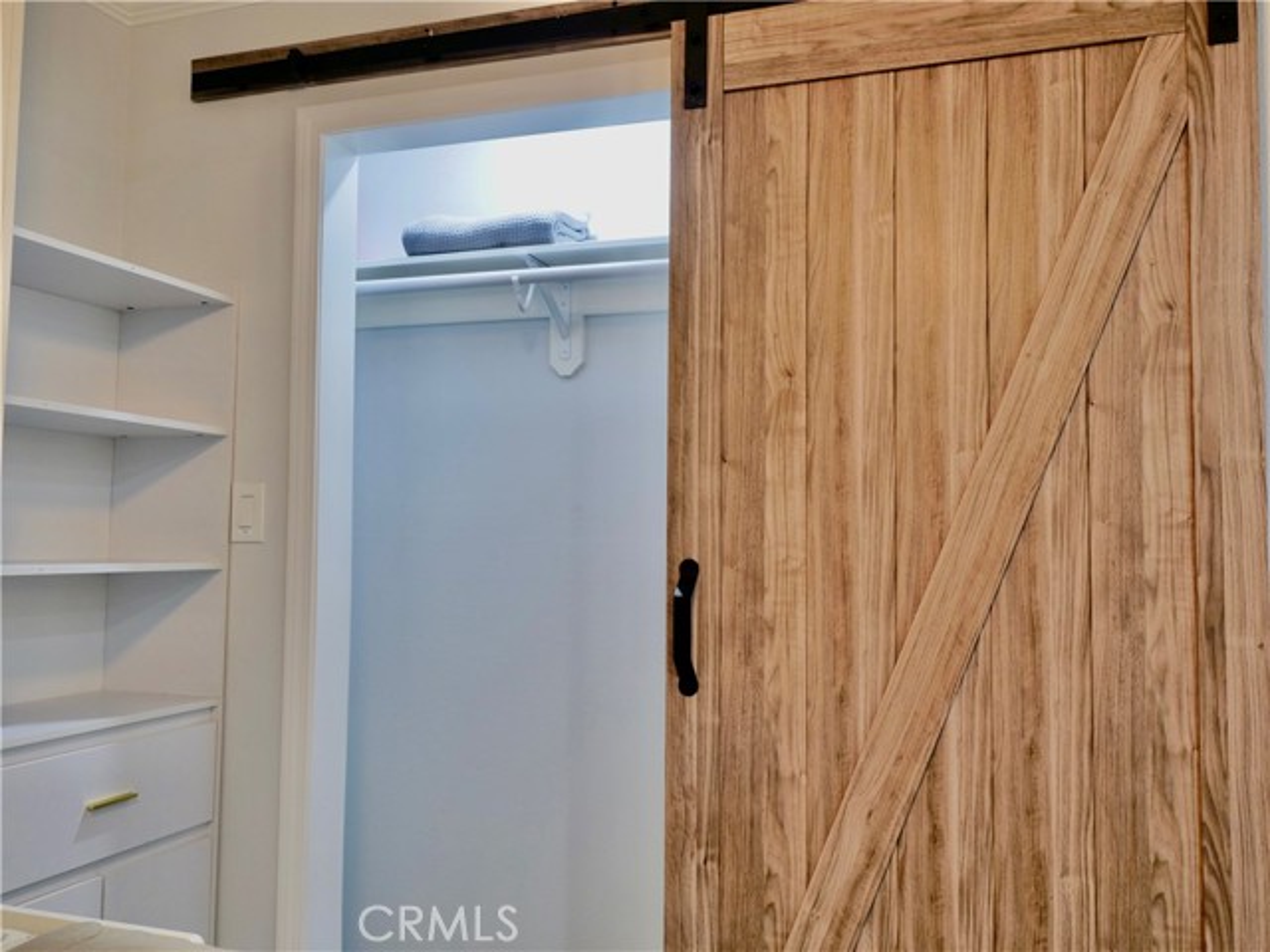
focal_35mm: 30
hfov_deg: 60.0
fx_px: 1101
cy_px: 476
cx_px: 635
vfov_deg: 46.8
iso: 800
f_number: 2.8
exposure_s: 1/20
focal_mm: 15
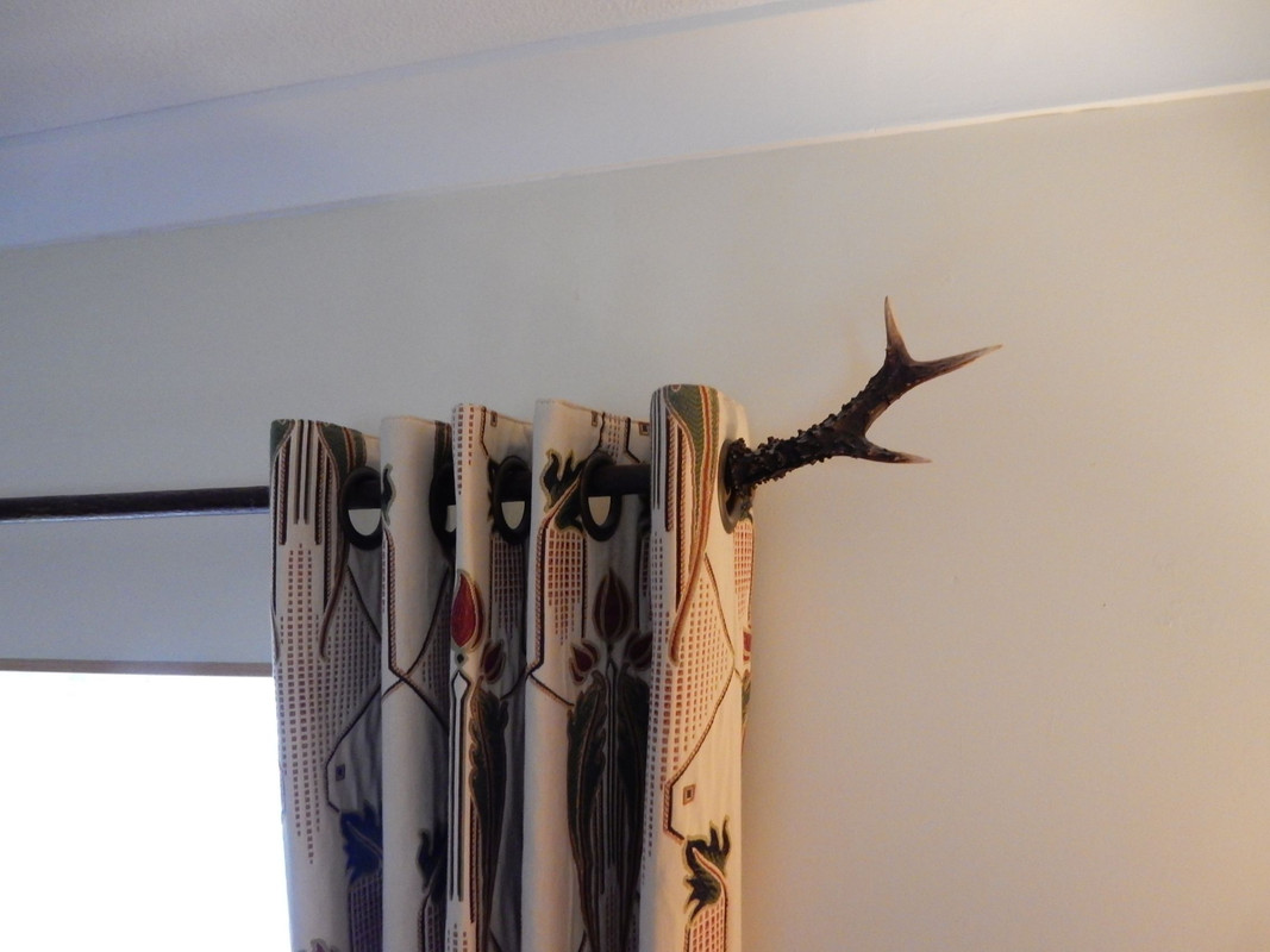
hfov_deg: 69.4
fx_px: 917
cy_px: 476
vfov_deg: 54.9
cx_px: 635
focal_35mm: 25
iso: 720
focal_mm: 4.5
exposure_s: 1/8
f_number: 3.7
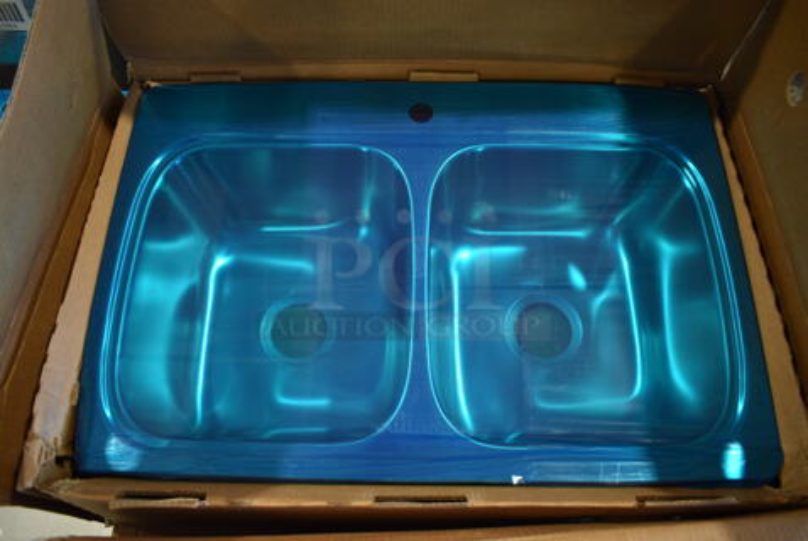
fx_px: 607
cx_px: 404
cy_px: 270
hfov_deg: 67.3
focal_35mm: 27
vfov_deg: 48.1
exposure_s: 1/125
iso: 1400
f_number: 3.5
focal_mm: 18
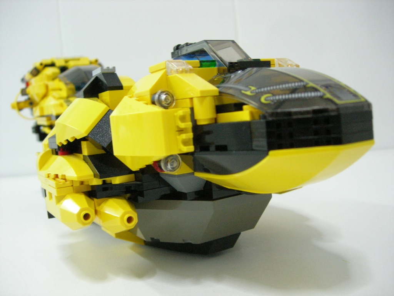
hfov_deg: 49.0
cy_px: 148
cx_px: 197
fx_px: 433
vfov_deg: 37.7
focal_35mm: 38
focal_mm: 7.8
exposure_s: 1/29.4
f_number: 2.8
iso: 400
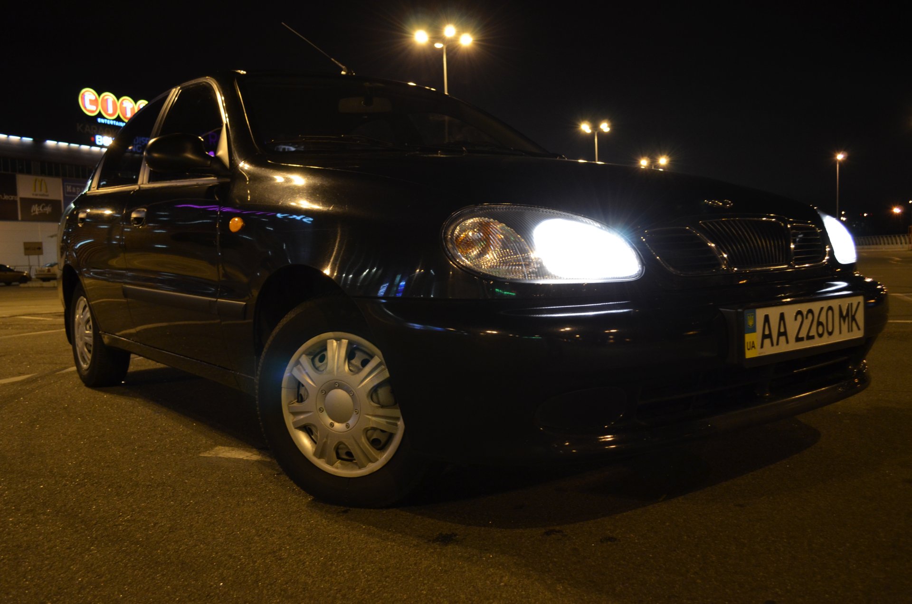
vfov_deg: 39.8
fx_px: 834
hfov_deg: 57.3
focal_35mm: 33
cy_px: 302
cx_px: 456
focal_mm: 22
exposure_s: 1/8
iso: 800
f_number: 5.6
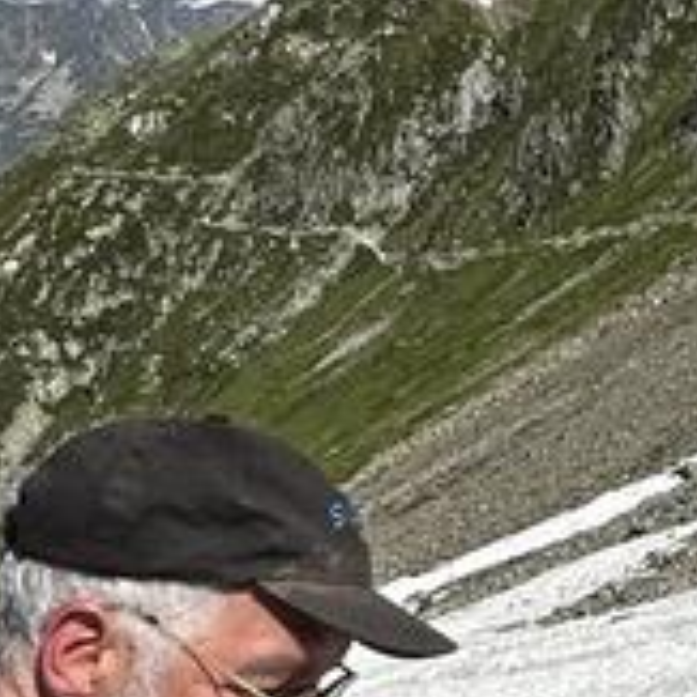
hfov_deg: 19.6
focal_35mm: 78
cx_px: 1020
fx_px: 1777
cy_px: 278
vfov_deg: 22.2
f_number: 2.2
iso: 50
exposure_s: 1/3731
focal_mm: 2.22
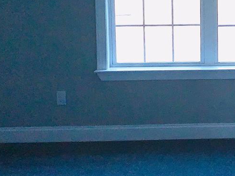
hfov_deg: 24.7
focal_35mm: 76
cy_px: 27
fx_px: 516
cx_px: 226
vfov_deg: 19.1
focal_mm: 4.25
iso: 25
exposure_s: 1/945
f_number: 1.8
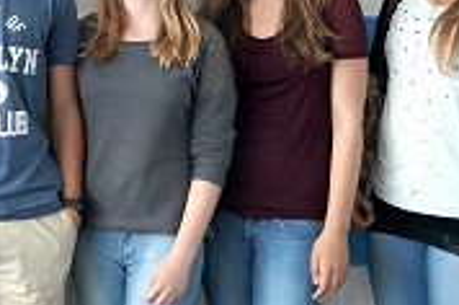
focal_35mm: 74
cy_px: 131
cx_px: 36
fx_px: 942
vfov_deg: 18.3
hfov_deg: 26.4
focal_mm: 22
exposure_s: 1/160
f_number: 4
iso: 400
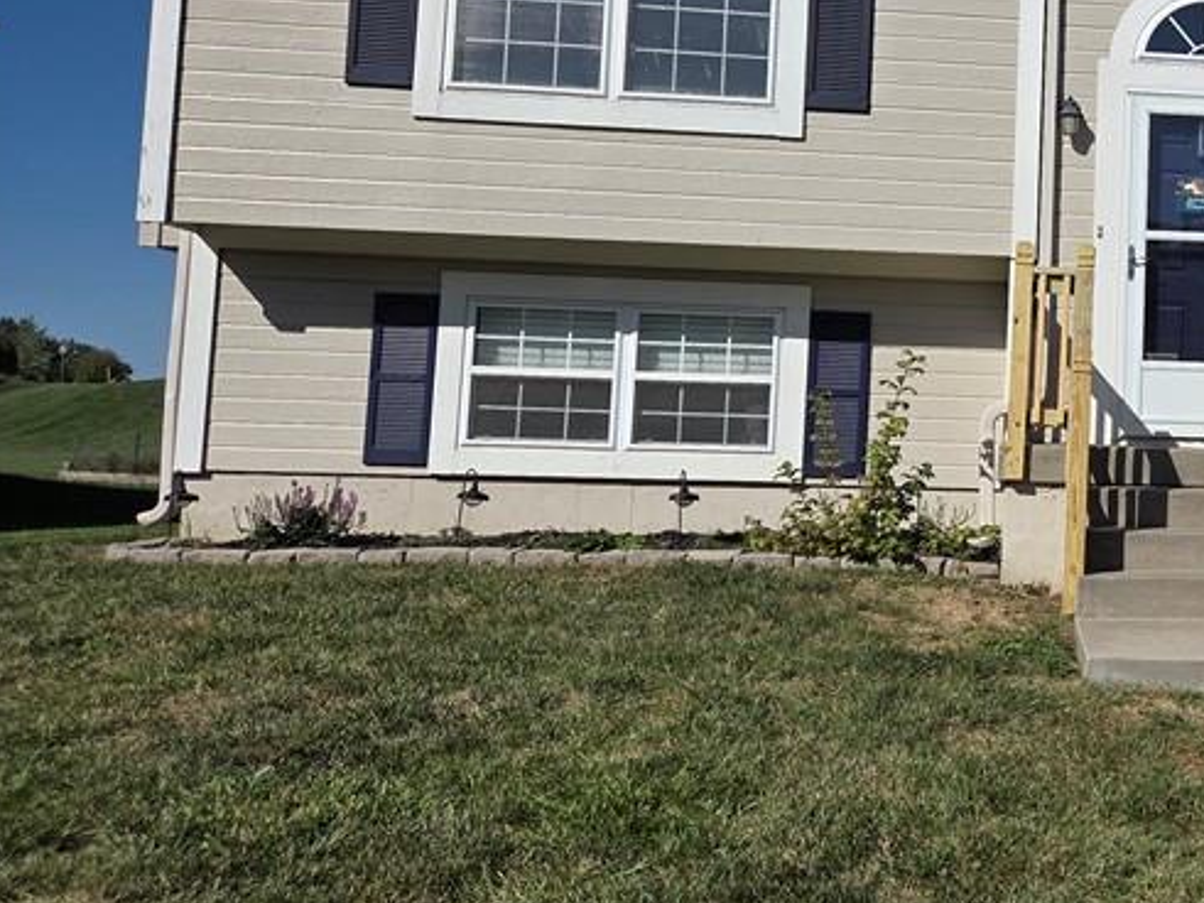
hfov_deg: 35.5
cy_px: 326
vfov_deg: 30.1
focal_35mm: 48
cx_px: 1231
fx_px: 1669
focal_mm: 5.4
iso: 50
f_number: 1.8
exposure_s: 1/7891
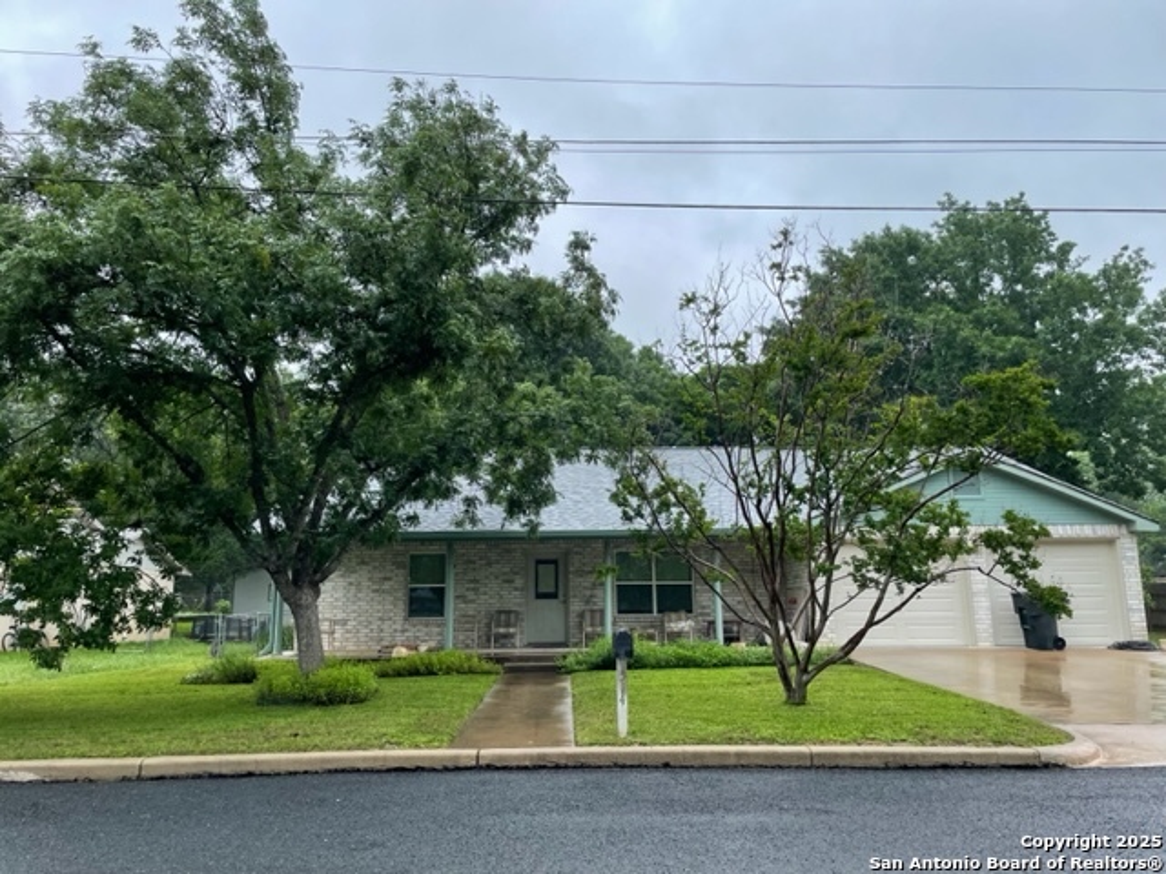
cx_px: 583
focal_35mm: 26
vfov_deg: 53.1
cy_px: 437
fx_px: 876
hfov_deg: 67.3
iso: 32
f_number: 1.6
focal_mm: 4.2
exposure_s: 1/1304
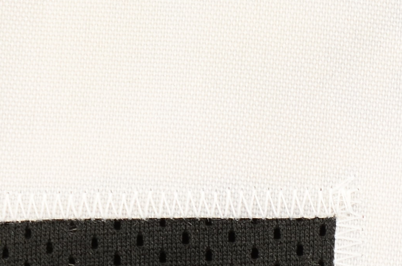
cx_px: 519
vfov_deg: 4.6
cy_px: 373
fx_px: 3296
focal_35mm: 296
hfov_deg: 6.9
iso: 320
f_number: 11
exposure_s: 1/60
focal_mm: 55
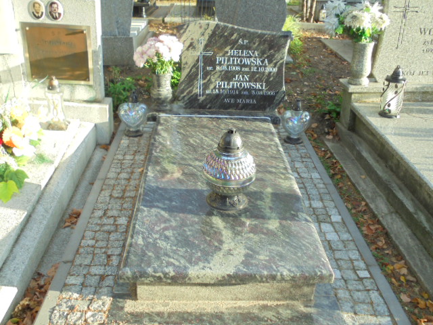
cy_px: 162
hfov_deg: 54.0
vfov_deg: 41.8
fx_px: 425
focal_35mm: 34
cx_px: 216
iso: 100
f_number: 4
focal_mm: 6.1
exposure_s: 1/100
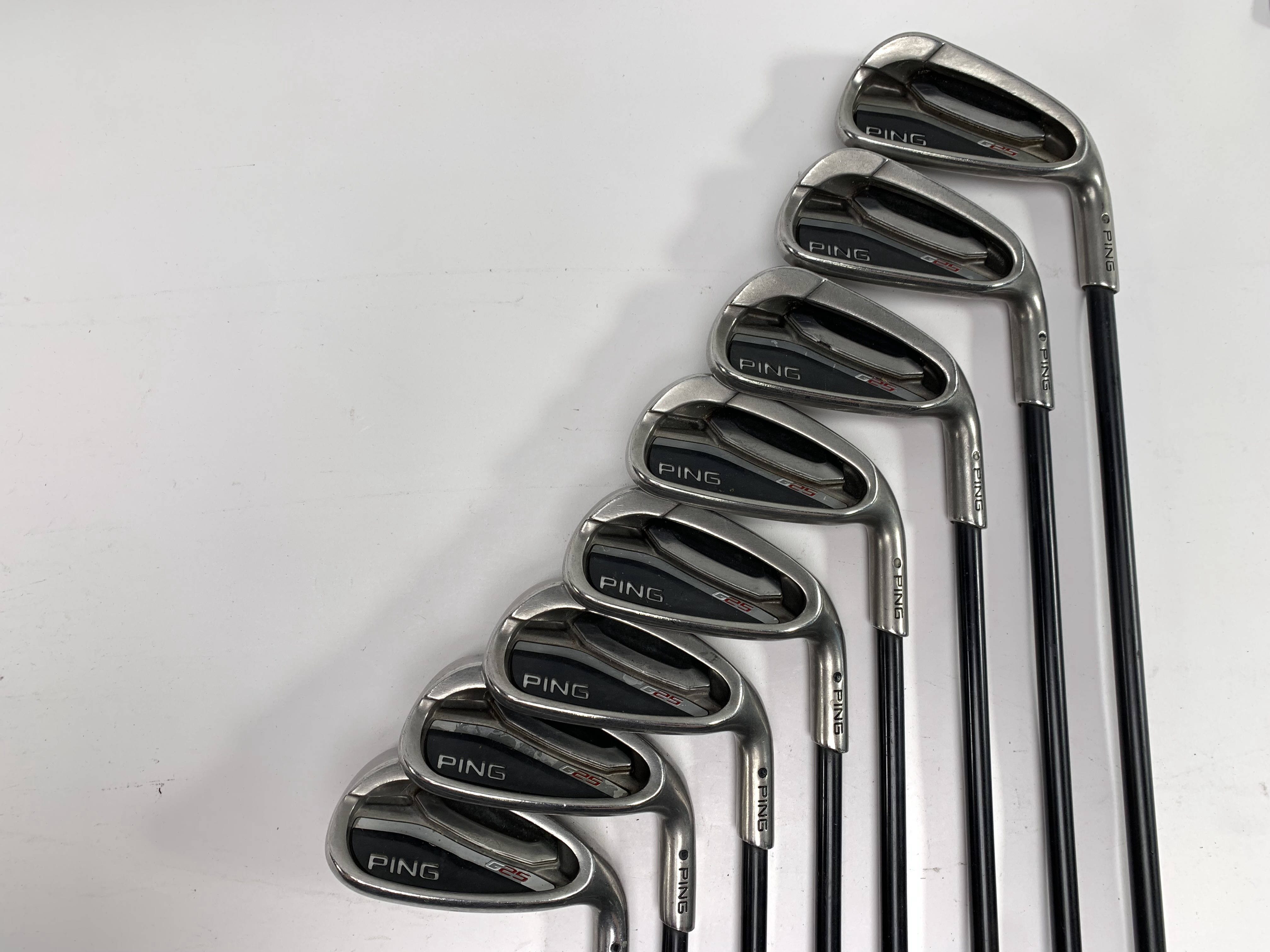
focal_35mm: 26
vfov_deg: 53.1
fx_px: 954
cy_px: 476
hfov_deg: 67.3
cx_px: 635
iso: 32
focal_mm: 4.25
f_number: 1.8
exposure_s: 1/120
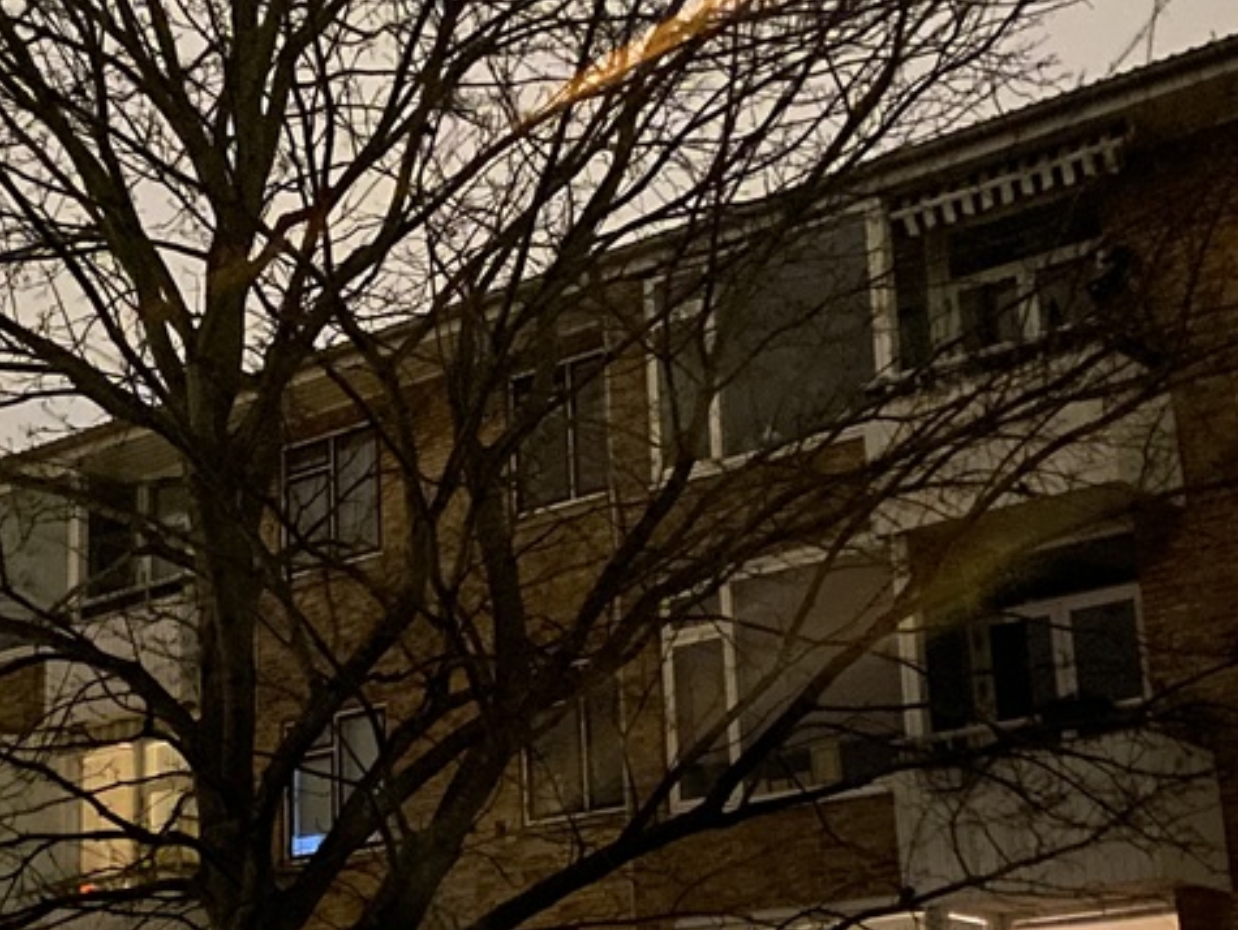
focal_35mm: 70
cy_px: 542
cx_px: 352
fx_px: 2505
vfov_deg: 21.0
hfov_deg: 27.5
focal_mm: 4.25
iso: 1000
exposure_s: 1/4
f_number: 1.8
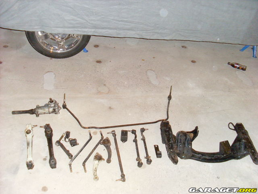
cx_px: 129
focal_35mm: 38
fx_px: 283
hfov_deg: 49.0
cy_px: 97
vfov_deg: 37.7
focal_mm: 6.3
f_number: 3
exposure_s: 1/45
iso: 240
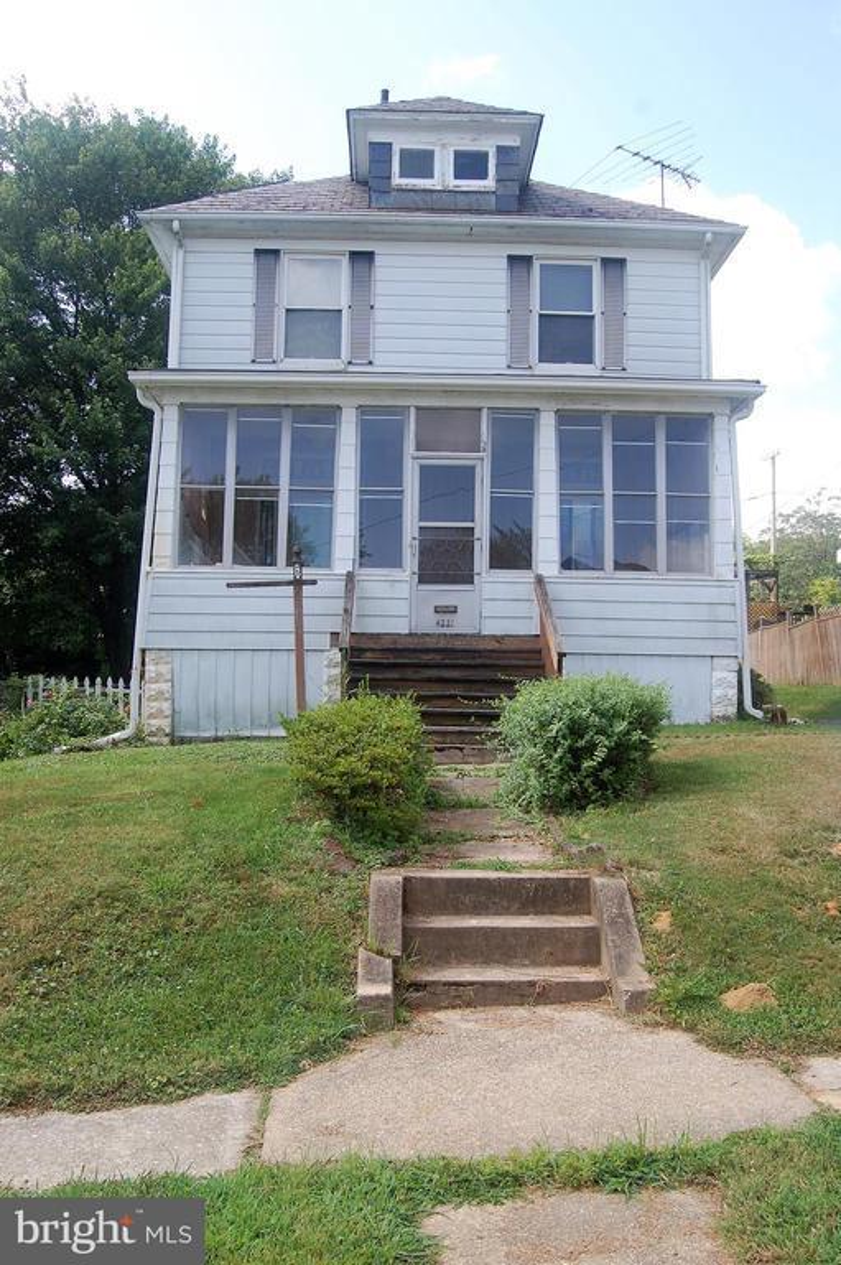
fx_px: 1158
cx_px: 420
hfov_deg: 39.9
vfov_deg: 57.3
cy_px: 632
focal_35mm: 33
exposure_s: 1/200
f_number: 7.1
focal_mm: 22
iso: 200
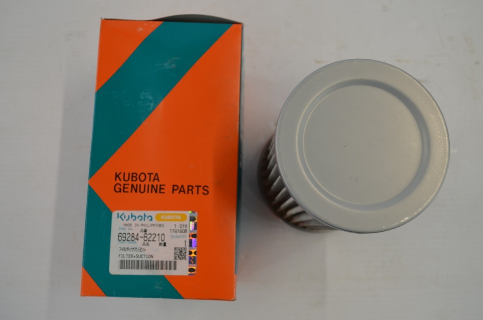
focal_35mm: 36
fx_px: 482
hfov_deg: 53.2
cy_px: 160
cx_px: 242
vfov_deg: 36.7
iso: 400
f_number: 5
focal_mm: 24
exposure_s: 1/100
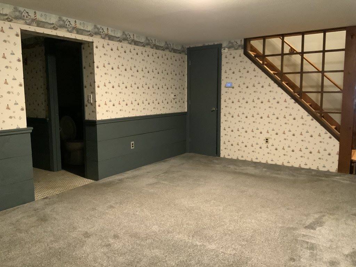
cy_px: 134
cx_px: 178
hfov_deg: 61.7
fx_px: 298
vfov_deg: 48.2
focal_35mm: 29
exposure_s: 1/30
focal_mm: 3
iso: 500
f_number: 1.8
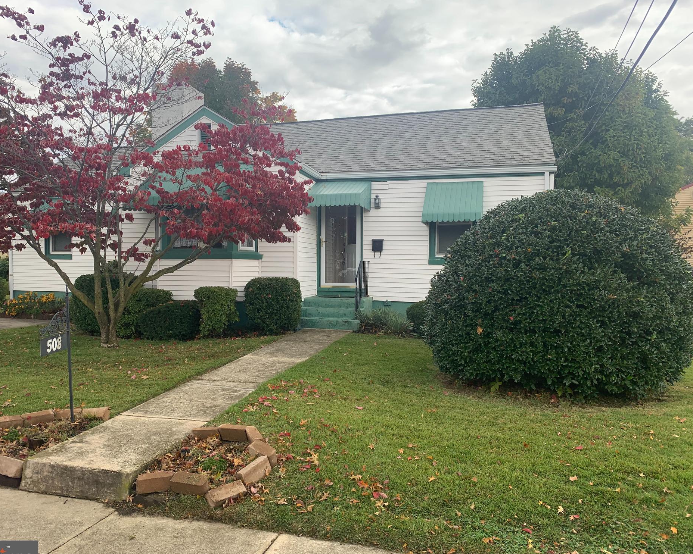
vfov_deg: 51.5
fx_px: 574
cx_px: 327
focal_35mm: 28
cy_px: 285
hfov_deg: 62.2
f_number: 1.8
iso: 25
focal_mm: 4.25
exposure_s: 1/275
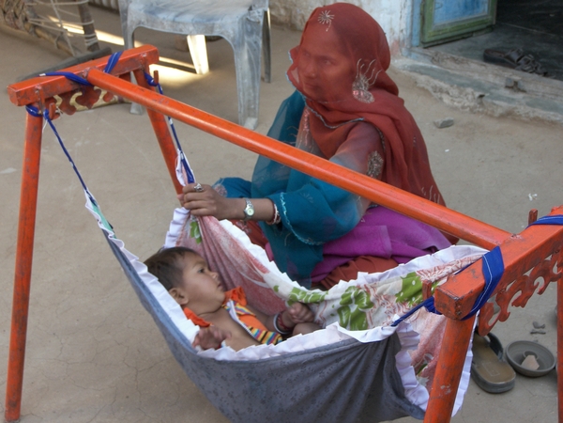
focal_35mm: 54
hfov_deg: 35.5
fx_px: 878
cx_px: 282
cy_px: 212
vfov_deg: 27.0
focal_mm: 11.3
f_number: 3.6
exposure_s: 1/80
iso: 100
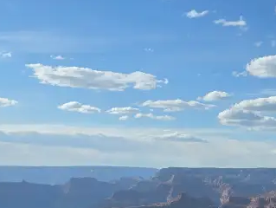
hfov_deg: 26.5
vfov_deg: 19.6
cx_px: 219
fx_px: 575
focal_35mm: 72
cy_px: 227
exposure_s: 1/992
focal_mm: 6.3
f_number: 1.7
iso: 12
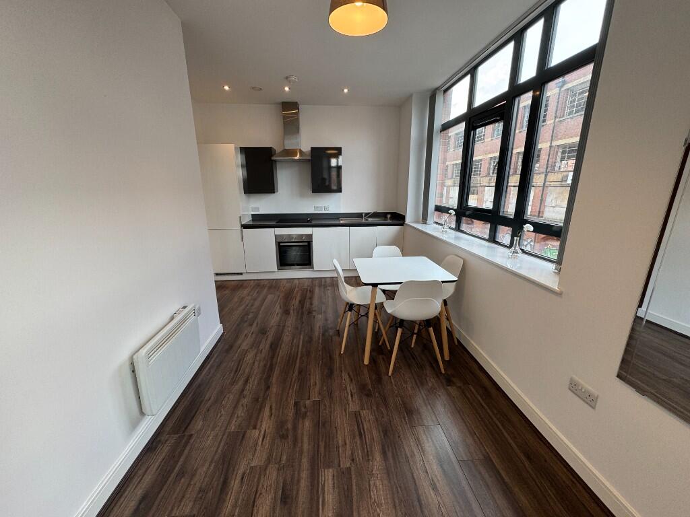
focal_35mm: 14
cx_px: 345
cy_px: 258
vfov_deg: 85.7
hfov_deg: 102.1
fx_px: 279
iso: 64
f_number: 2.2
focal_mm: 2.22
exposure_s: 1/100
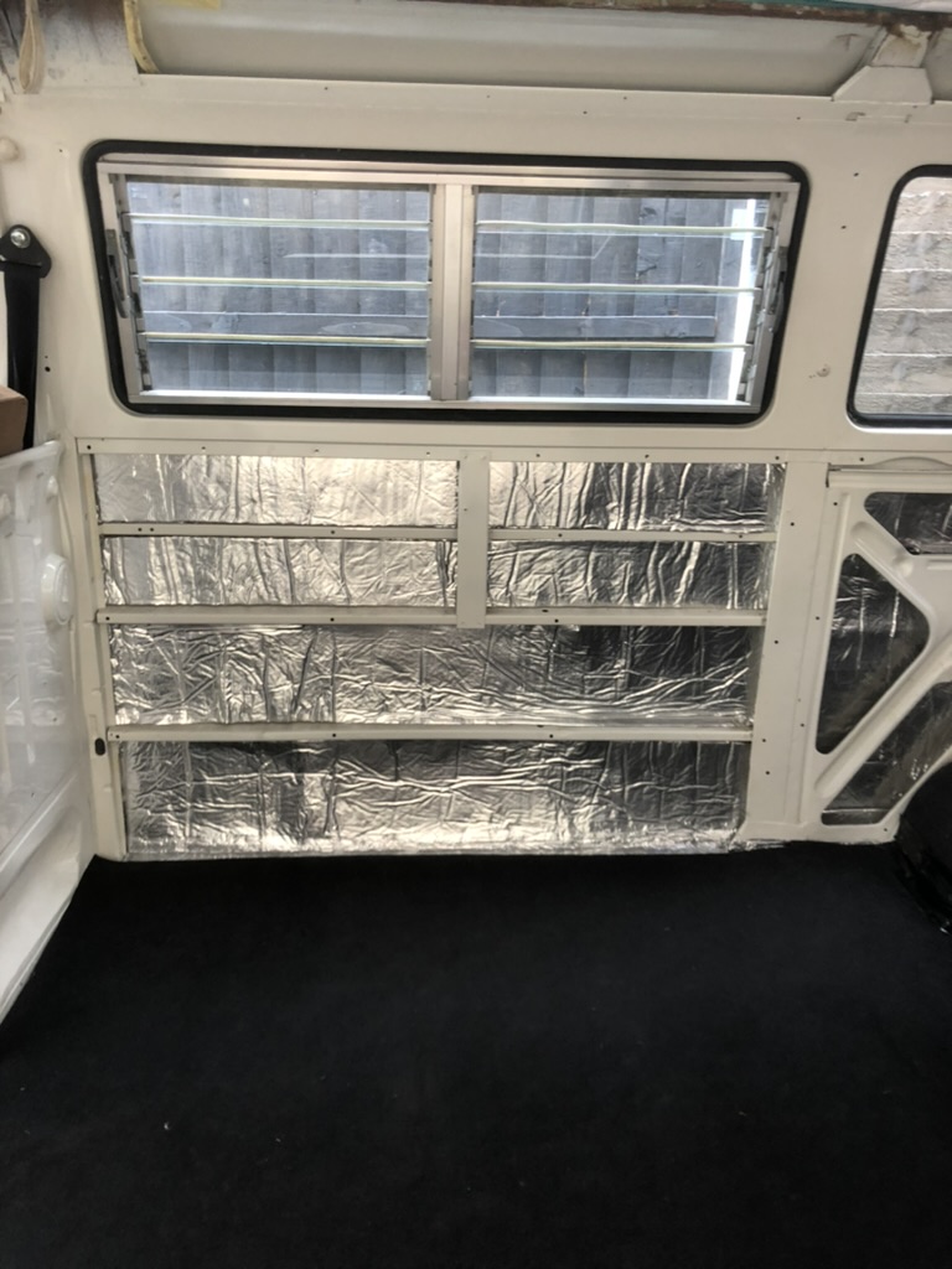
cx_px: 476
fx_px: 1027
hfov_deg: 49.7
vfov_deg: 63.4
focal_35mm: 28
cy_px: 634
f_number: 1.8
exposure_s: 1/24
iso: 32
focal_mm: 4
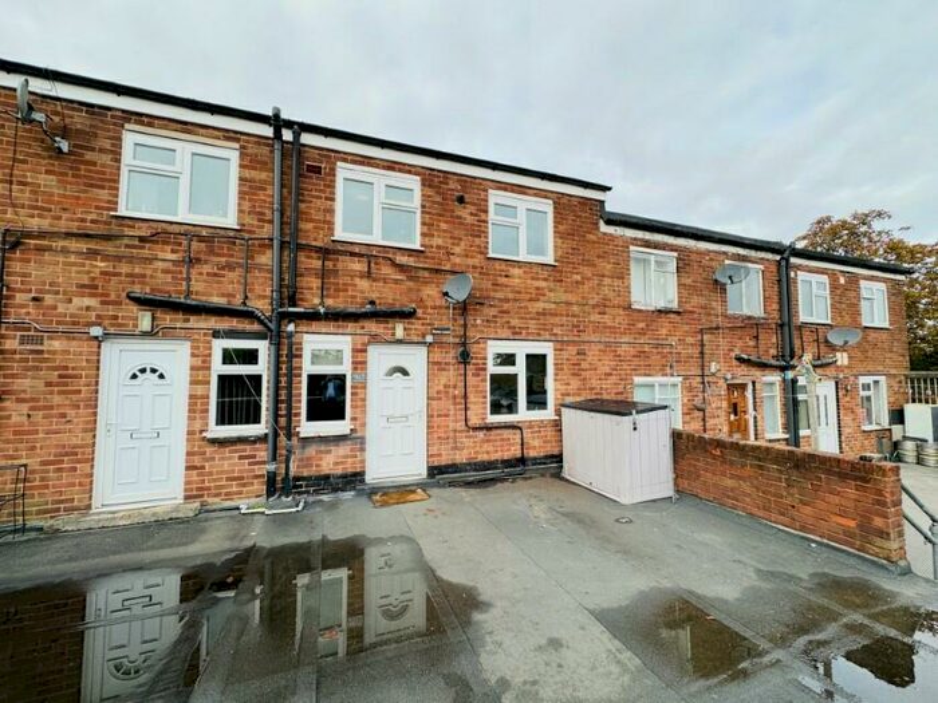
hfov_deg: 102.1
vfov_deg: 85.7
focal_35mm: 14
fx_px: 379
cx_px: 469
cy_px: 352
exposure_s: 1/368
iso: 40
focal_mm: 2.22
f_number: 2.2
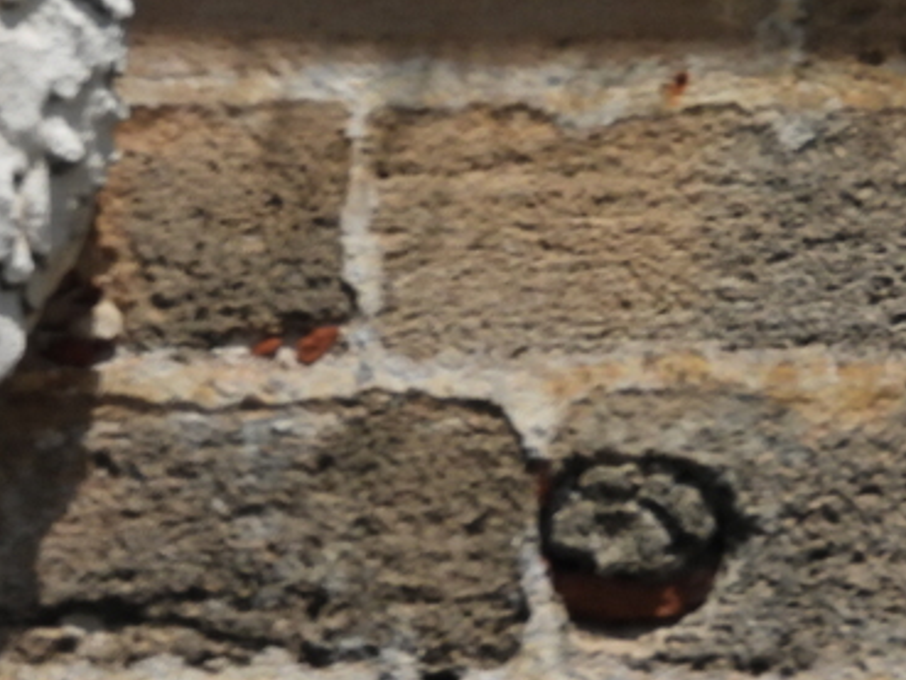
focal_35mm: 1388
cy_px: -15
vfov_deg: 1.1
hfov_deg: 1.4
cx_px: -381
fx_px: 36340
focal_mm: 71.4
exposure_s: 1/1250
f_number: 5
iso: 100
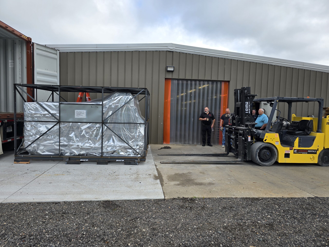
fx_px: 219
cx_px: 164
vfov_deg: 58.9
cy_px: 124
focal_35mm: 23
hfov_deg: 73.9
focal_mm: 6.3
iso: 12
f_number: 1.7
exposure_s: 1/334
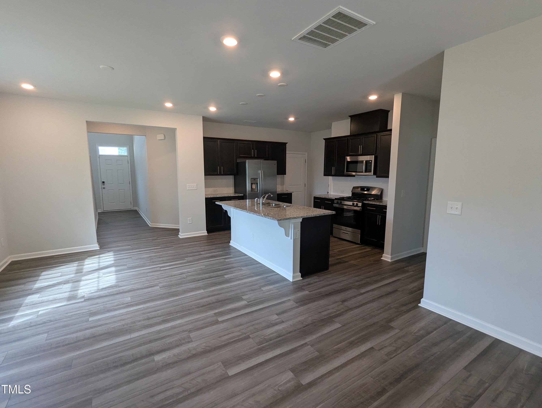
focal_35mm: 16
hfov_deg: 94.4
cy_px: 204
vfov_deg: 78.2
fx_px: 251
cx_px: 271
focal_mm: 2.35
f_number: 2.2
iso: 150
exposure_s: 1/120
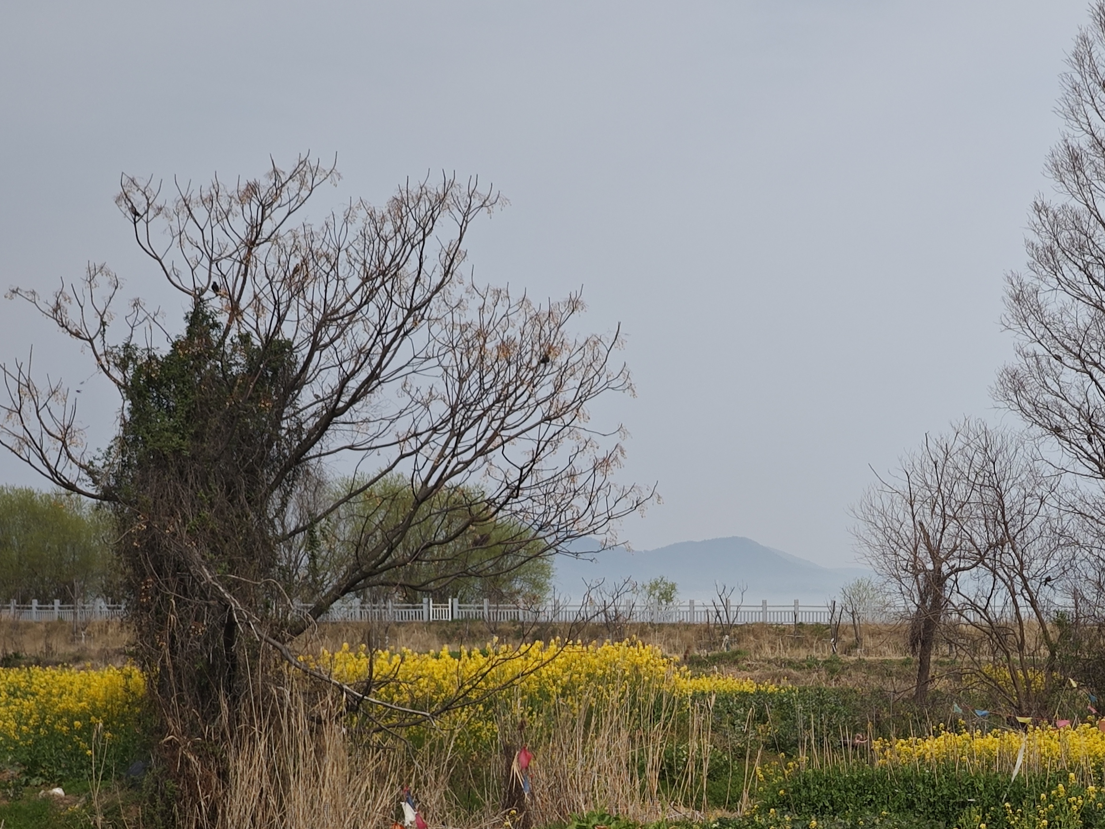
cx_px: 956
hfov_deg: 23.6
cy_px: 677
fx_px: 2586
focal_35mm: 81
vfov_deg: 18.0
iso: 50
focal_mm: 6.55
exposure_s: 1/2976
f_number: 1.6
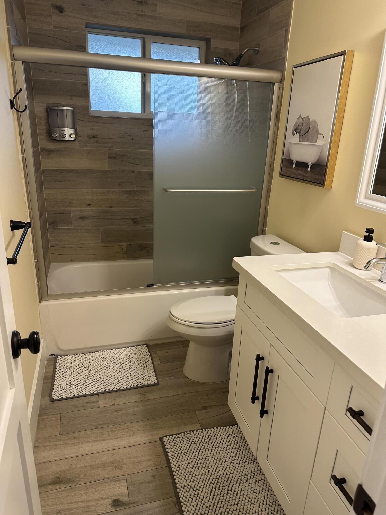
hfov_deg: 56.8
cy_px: 258
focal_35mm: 24
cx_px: 193
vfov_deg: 71.6
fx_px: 357
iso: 125
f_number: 1.78
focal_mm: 6.86
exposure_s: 1/120
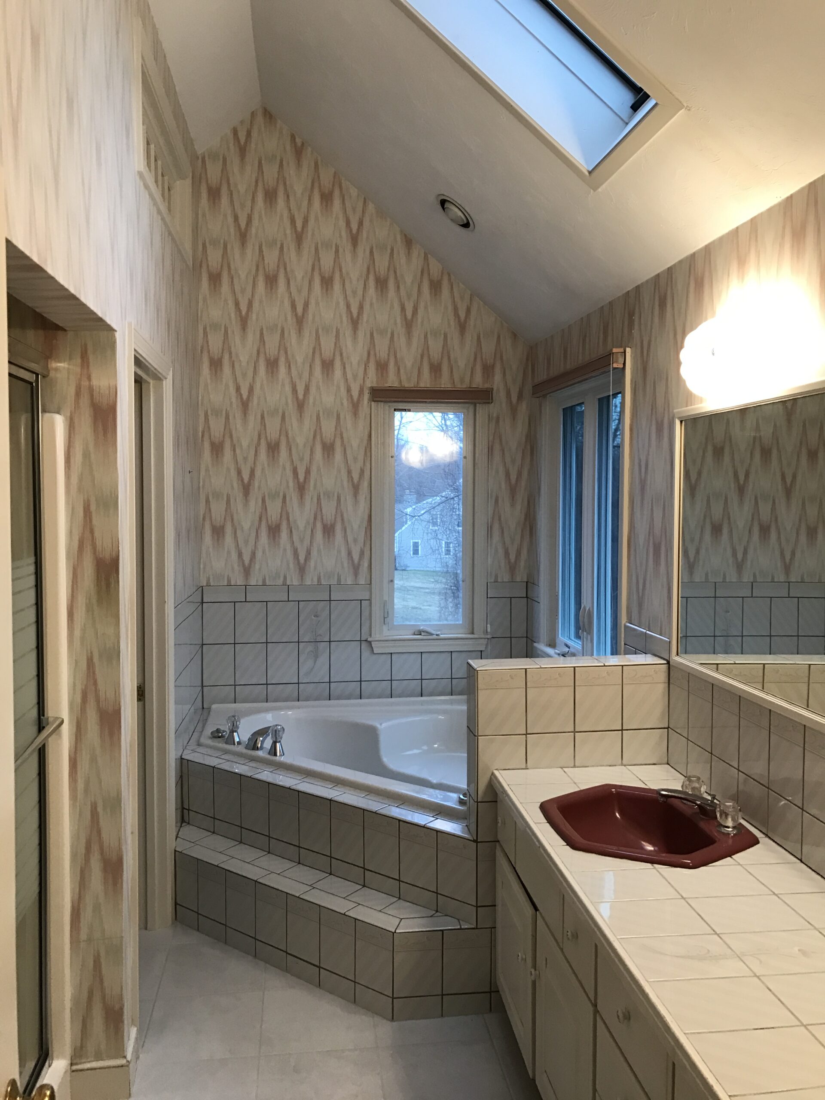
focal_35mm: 28
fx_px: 890
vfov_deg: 63.4
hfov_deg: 49.7
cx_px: 412
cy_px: 550
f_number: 1.8
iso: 40
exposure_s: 1/30
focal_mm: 3.99
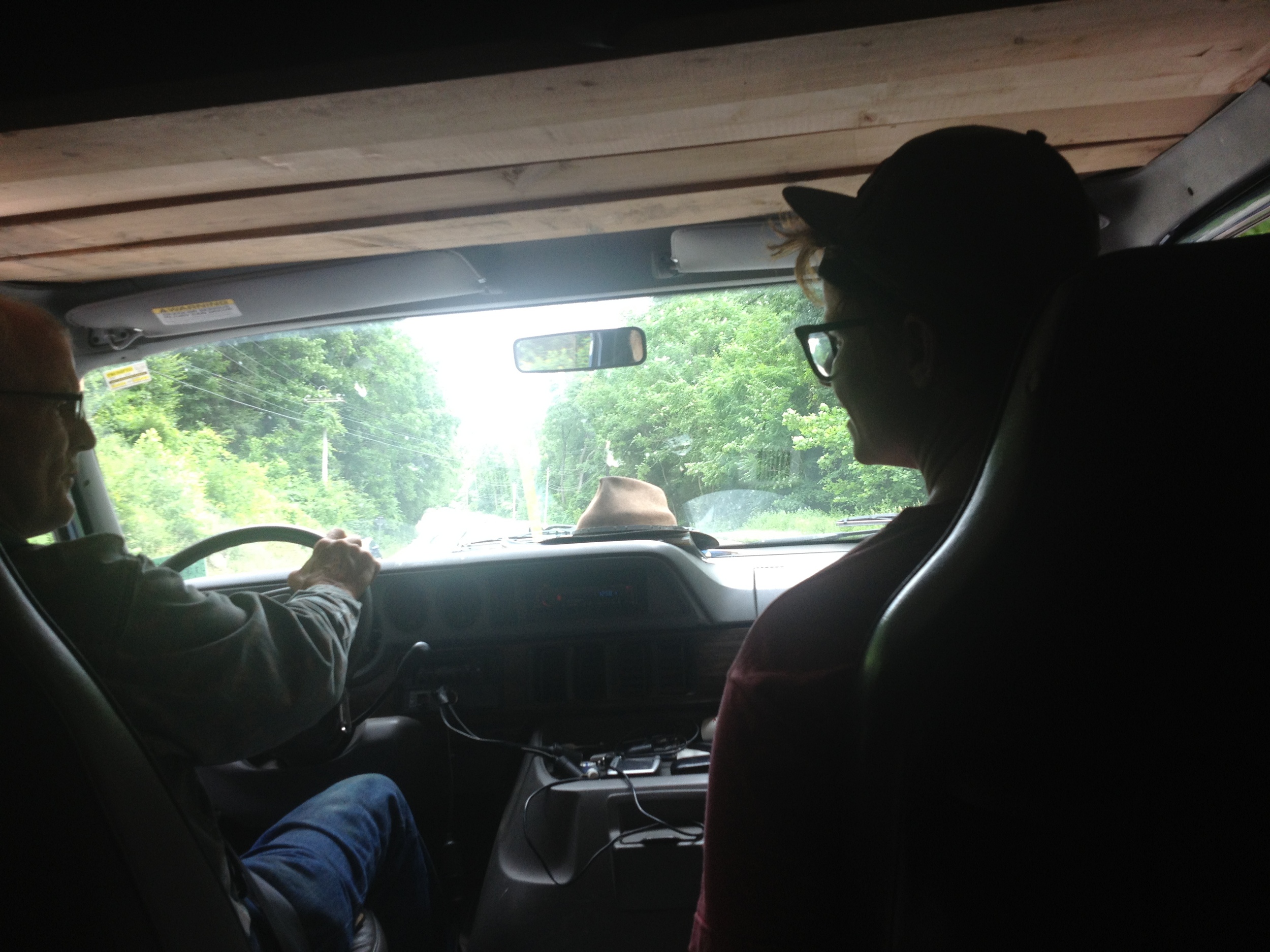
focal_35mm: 35
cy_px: 476
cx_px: 635
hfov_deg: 52.6
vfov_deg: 40.7
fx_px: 1284
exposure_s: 1/120
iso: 64
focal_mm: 4.28
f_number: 2.4
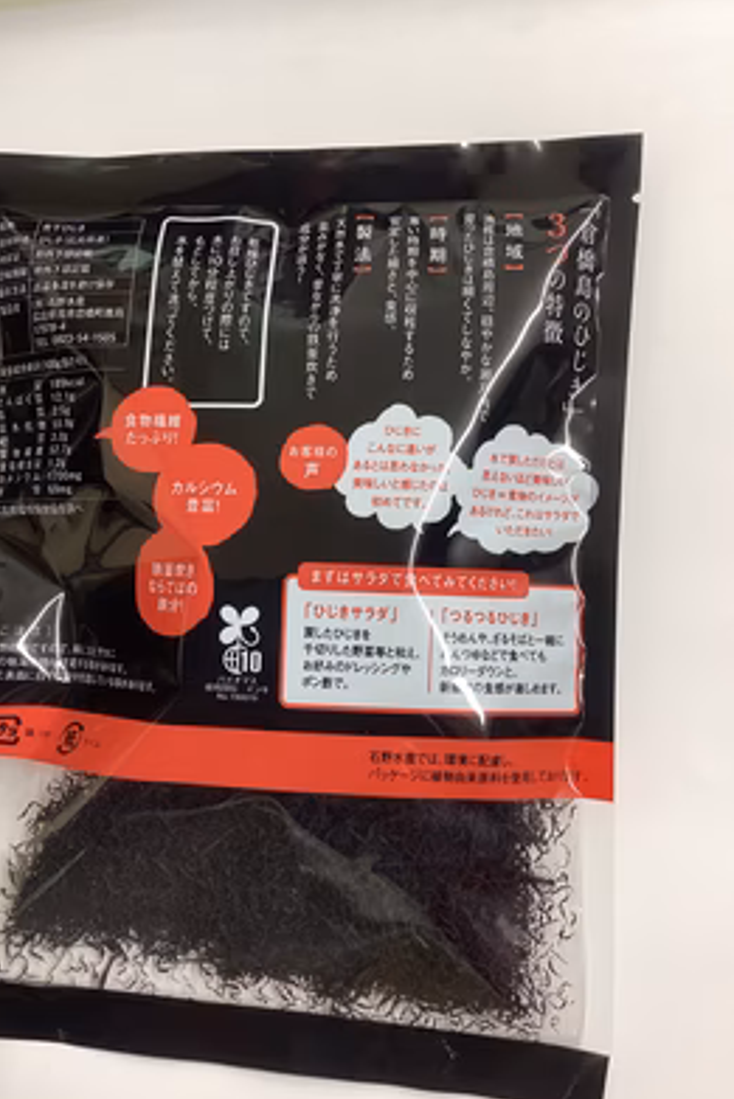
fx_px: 1008
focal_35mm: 33
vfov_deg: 57.2
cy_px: 557
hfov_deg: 39.9
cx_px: 326
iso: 125
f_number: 2.4
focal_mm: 3.3
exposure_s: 1/60
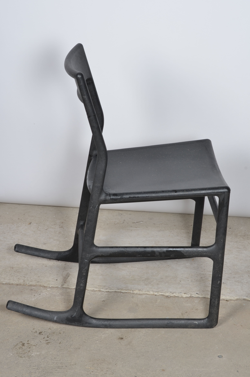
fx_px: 785
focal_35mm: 75
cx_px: 125
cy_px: 188
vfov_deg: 27.0
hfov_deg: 18.1
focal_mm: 50
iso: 100
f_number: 11
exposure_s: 1/125
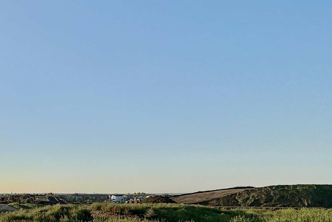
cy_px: 198
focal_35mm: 37
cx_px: -62
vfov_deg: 34.1
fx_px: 341
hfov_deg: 38.8
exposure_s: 1/2584
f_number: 2.2
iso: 50
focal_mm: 2.22
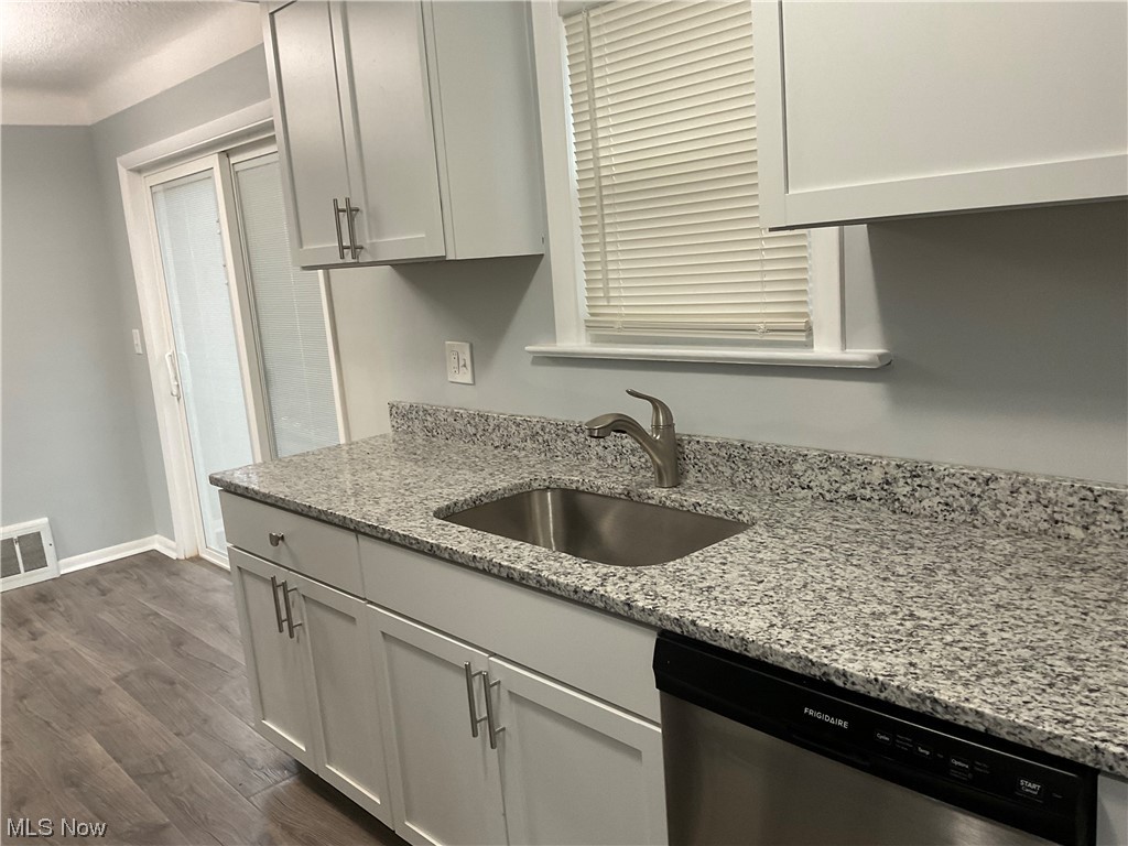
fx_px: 945
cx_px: 564
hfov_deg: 61.7
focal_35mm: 29
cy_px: 423
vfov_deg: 48.2
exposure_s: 1/60
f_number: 1.8
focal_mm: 3
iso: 100
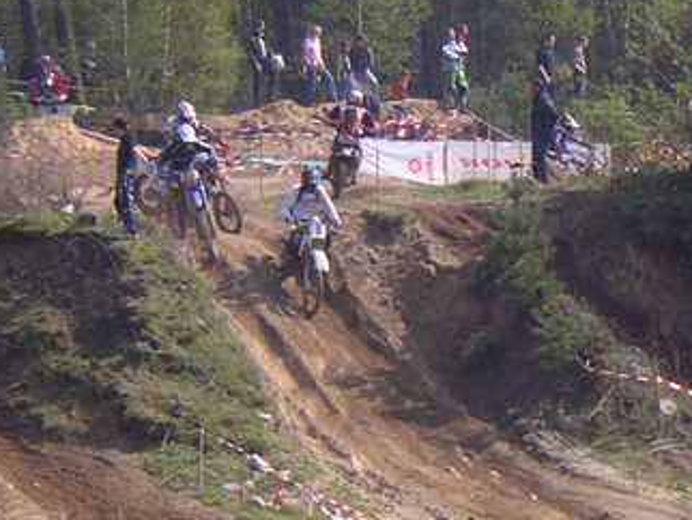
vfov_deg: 5.8
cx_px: 505
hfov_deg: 7.7
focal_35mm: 258
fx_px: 5161
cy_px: 374
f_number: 3.9
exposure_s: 1/400
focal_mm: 16
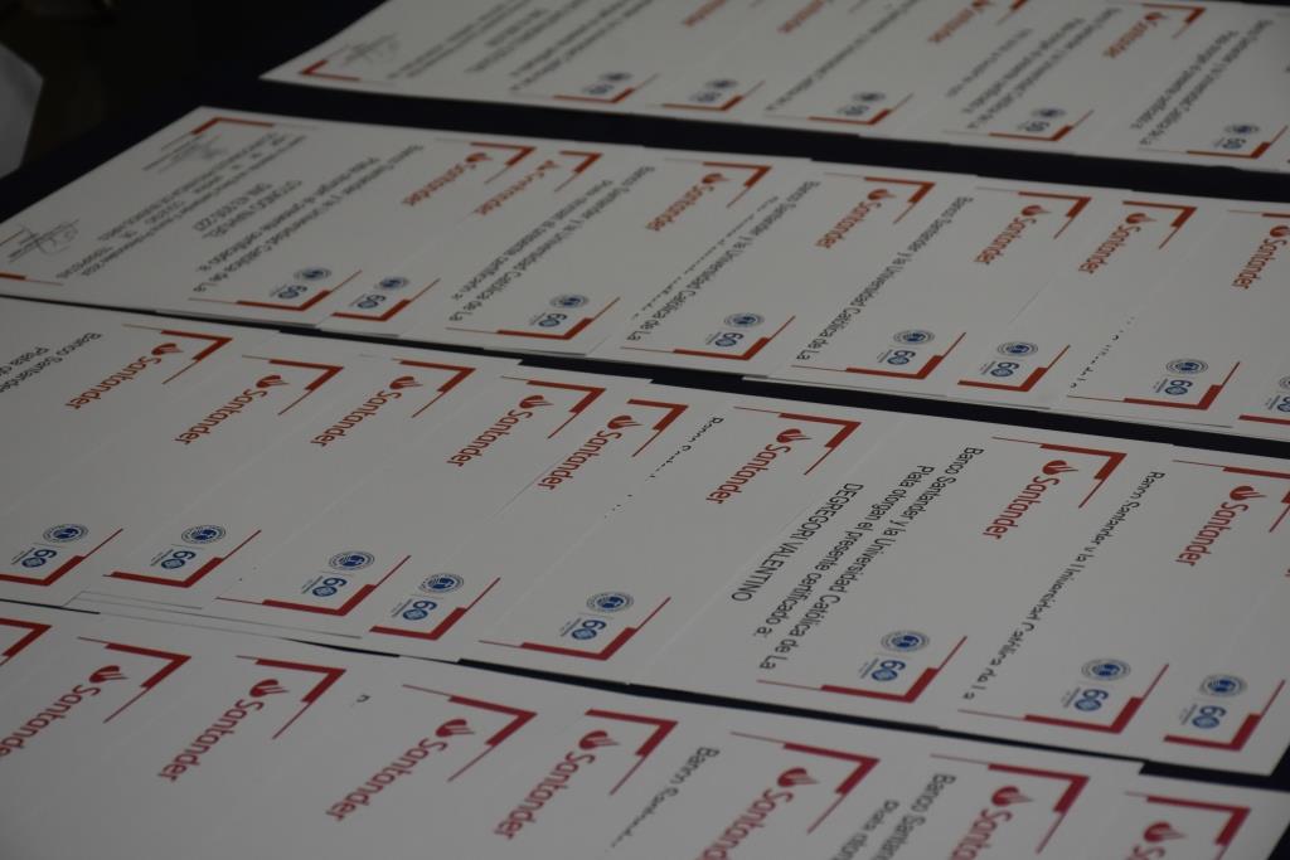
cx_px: 645
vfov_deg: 11.4
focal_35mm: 120
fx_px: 4300
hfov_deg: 17.1
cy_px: 430
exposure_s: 1/250
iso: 1600
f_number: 8
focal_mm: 80
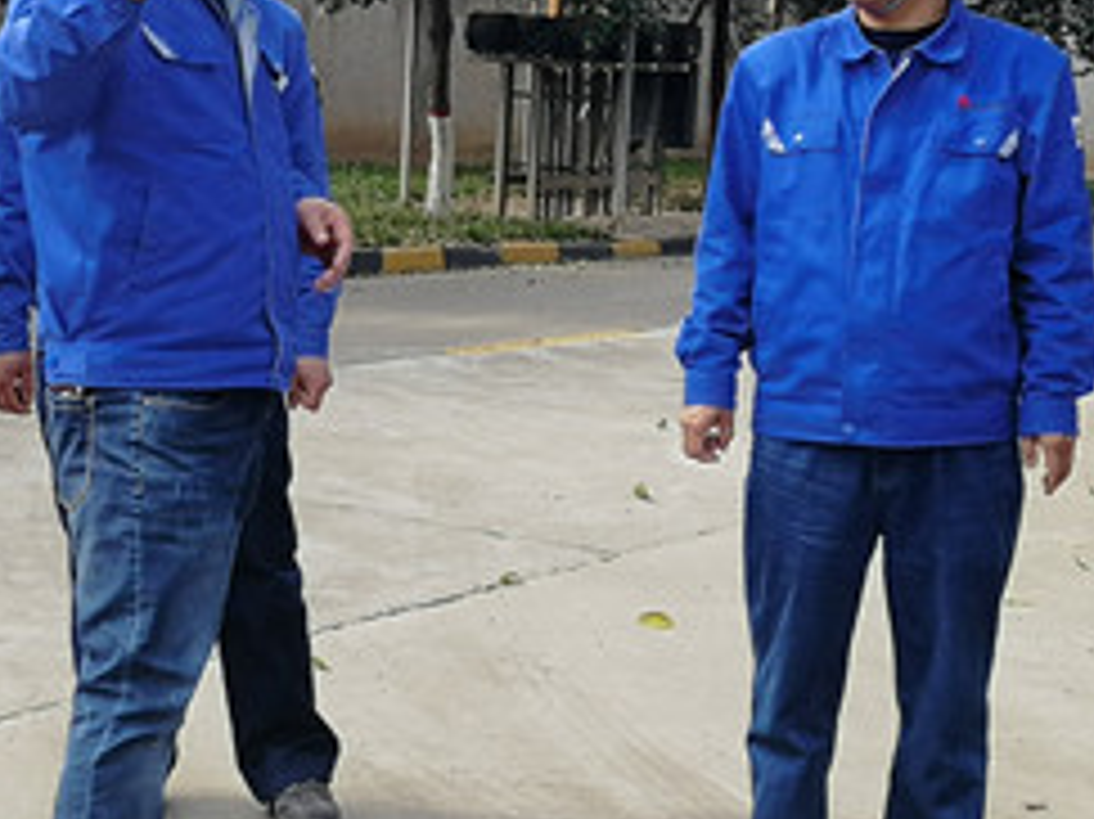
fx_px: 2811
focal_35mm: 89
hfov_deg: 22.0
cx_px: 464
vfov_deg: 16.6
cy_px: 374
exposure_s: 1/345
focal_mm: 3.95
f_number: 2.2
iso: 50
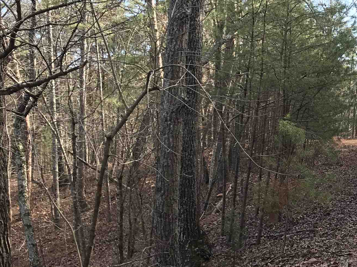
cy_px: 122
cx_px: 397
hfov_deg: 26.9
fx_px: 681
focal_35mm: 66
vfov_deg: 22.2
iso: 20
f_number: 1.8
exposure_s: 1/232
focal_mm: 3.99
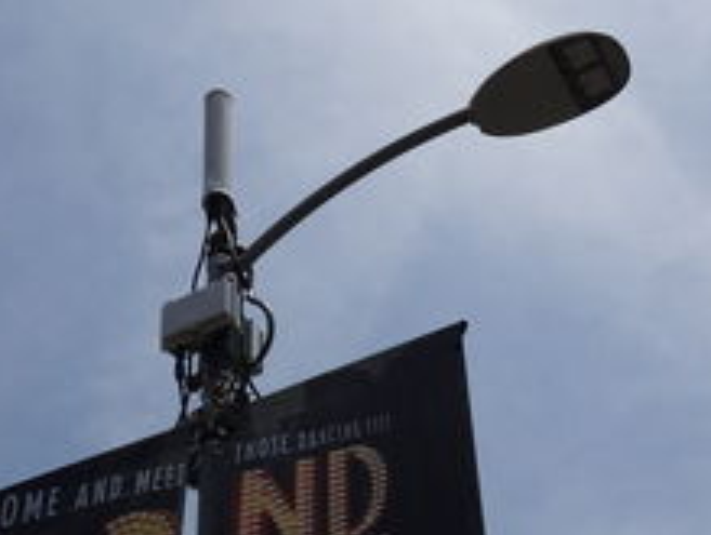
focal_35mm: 113
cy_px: 224
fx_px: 2325
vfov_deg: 13.1
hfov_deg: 17.4
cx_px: 351
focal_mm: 10.59
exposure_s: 1/1600
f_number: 4.5
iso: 80
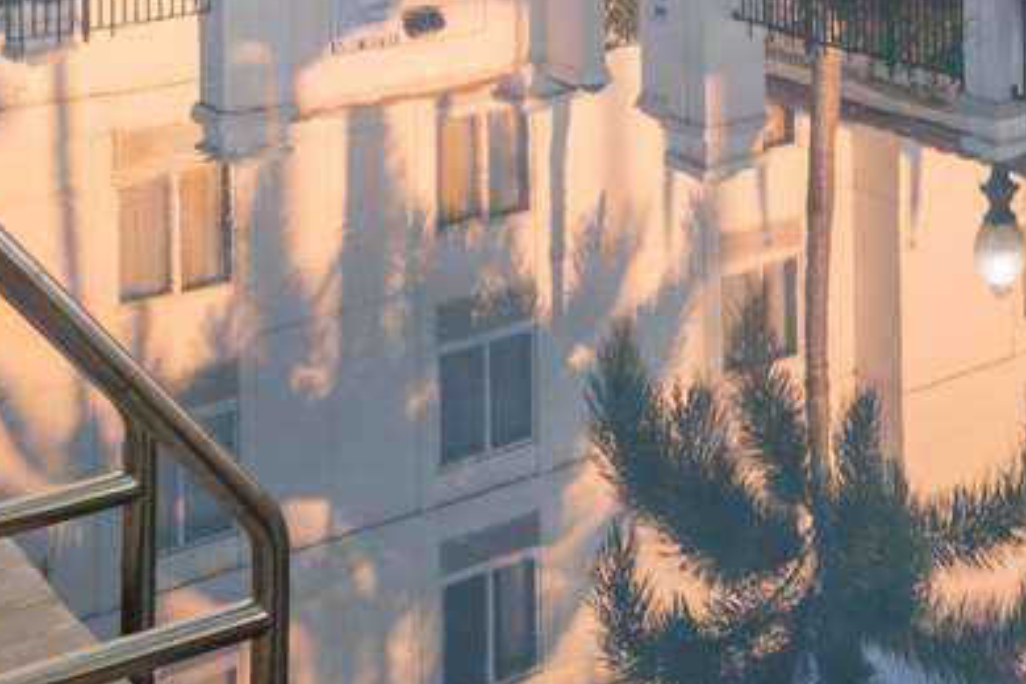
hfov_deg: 26.5
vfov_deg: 16.5
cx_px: 968
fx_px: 2080
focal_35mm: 73
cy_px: -431
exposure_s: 1/5
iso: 125
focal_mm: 19
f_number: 13
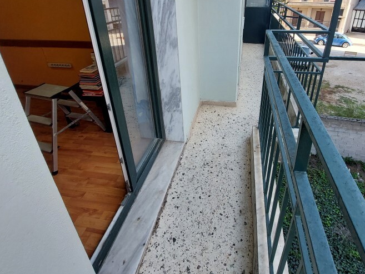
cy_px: 86
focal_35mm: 19
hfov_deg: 83.7
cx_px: 218
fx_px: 200
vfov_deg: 66.4
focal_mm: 1.74
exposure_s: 1/154
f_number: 2.2
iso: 50
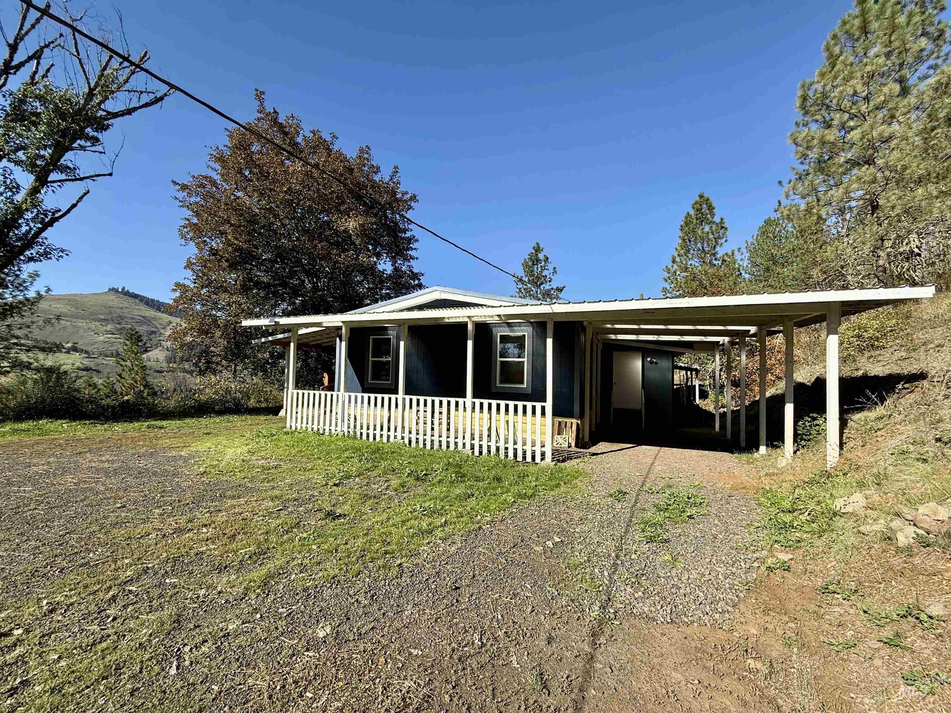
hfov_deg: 102.1
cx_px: 476
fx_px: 385
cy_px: 356
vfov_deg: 85.7
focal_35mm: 14
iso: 50
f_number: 2.2
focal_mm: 2.22
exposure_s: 1/1961
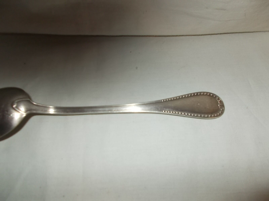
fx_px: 202
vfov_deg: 53.1
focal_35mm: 26
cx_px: 134
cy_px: 100
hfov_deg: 67.3
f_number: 3.2
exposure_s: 1/25
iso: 200
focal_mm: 4.6
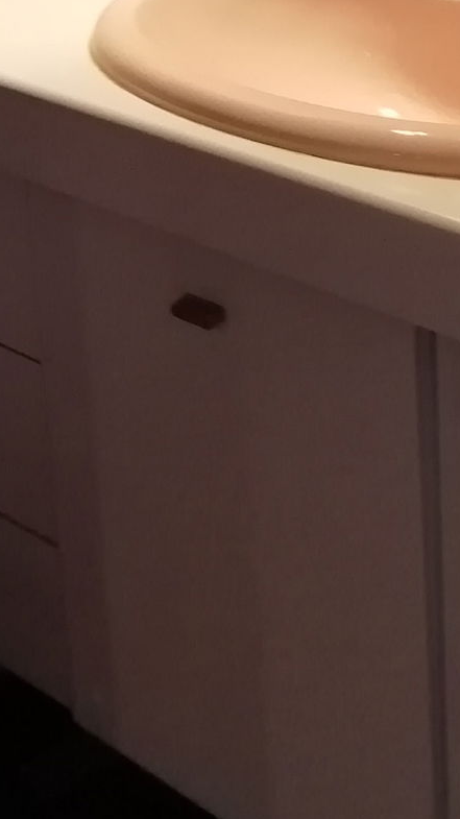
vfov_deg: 24.3
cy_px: -226
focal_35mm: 77
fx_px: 1671
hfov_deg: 15.6
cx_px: 322
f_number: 2.2
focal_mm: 3.46
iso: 250
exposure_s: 1/33.3
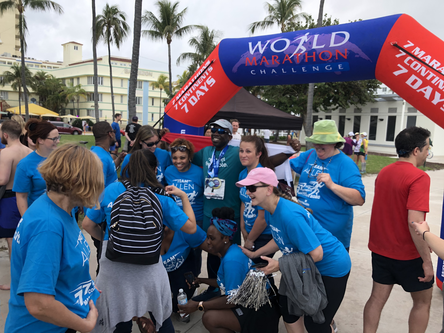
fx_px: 359
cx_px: 222
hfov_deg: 63.4
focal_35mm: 28
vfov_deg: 49.7
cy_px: 166
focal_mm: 3.99
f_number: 1.8
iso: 20
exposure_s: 1/552
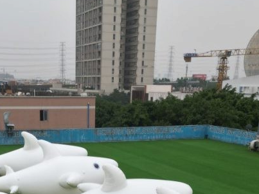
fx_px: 456
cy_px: 227
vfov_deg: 22.3
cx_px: 80
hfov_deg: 31.4
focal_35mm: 61
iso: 120
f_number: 1.7
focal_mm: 6.72
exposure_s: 1/800
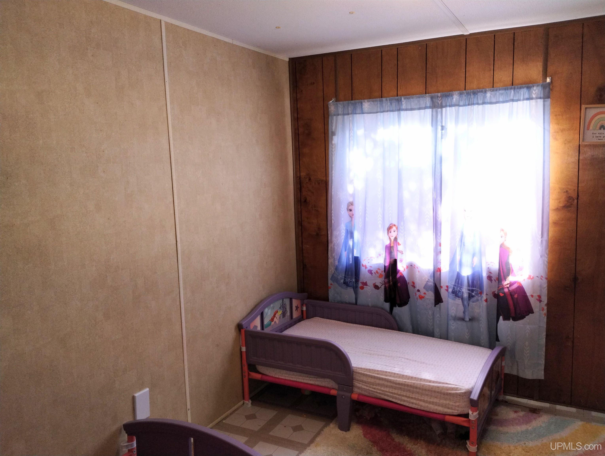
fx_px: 490
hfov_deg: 63.4
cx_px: 302
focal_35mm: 28
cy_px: 228
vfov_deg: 49.9
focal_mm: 4.27
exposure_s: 1/86.7
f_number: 1.8
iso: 400
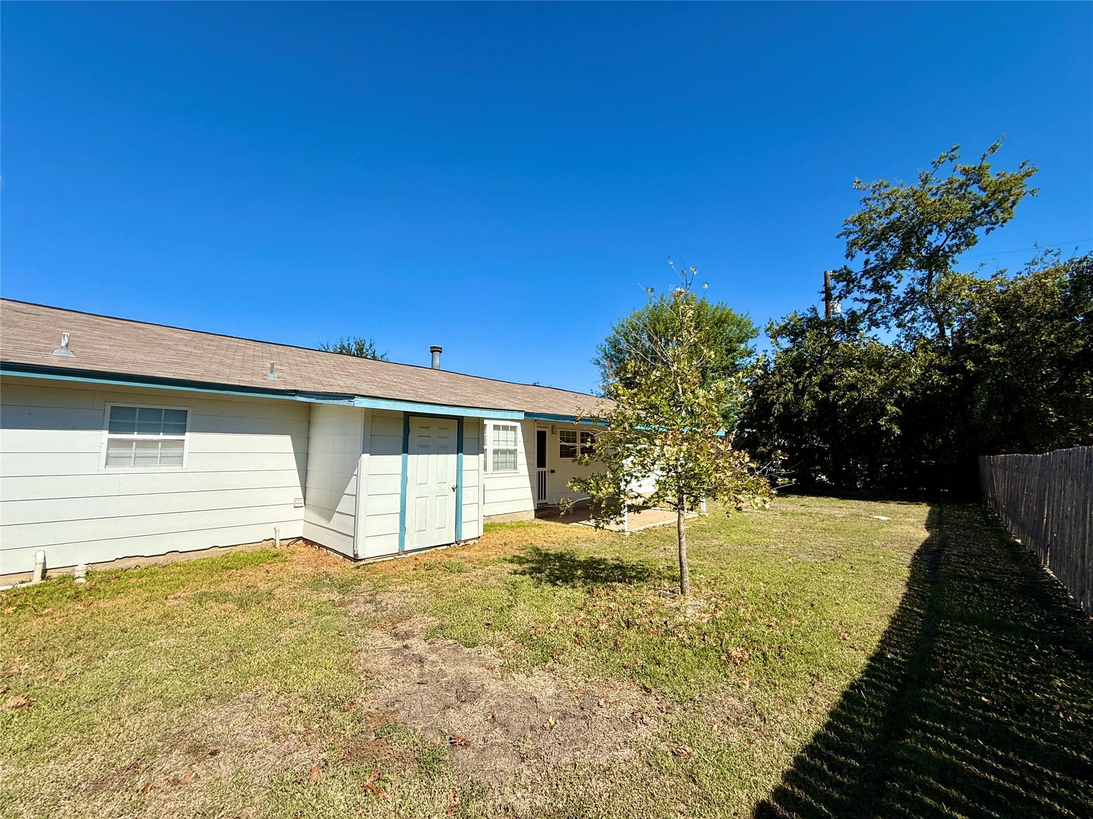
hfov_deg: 102.1
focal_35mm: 14
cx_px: 546
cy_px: 410
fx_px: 442
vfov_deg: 85.7
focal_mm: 2.22
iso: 50
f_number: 2.2
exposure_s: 1/3289
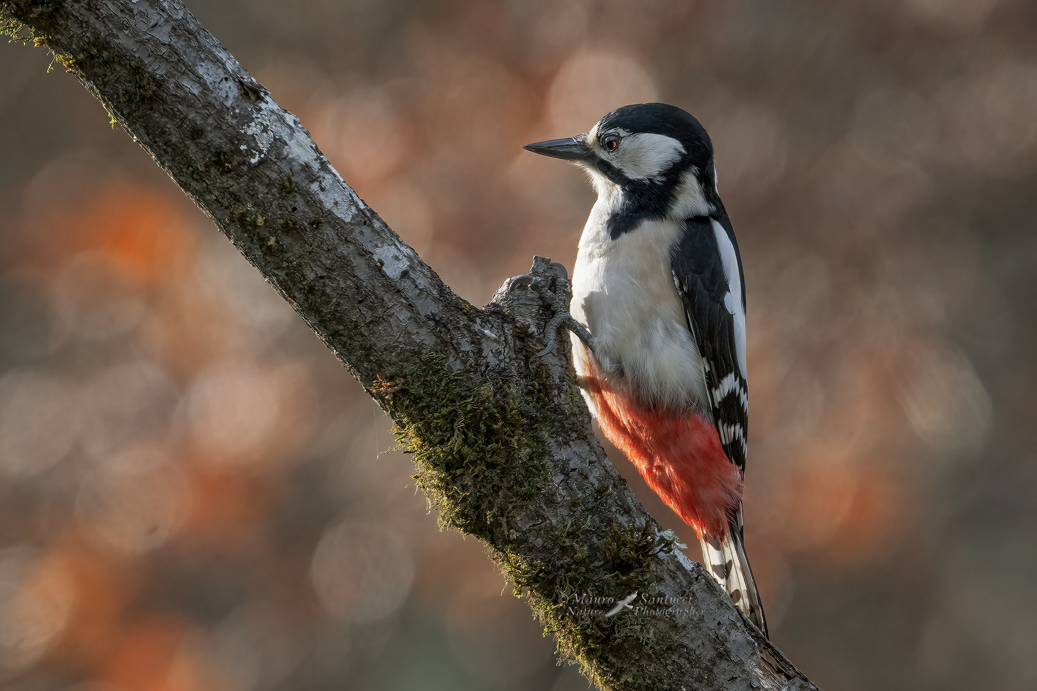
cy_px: 346
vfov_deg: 1.7
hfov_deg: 2.5
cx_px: 518
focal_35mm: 820
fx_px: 23633
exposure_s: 1/1600
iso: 3200
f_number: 8
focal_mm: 547
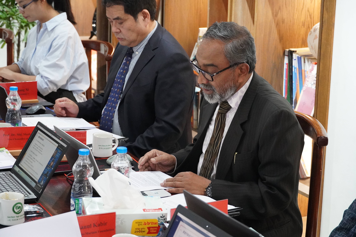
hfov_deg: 24.2
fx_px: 831
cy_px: 118
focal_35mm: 84
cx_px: 178
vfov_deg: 16.3
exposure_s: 1/160
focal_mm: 56
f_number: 5.6
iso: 6400
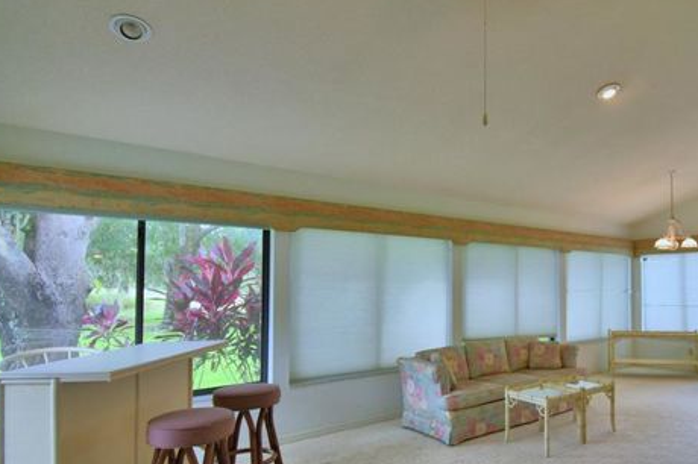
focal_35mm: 23
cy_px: 266
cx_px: 491
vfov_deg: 54.8
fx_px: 446
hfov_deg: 72.7
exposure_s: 1/125
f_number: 4.5
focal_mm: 10
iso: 200
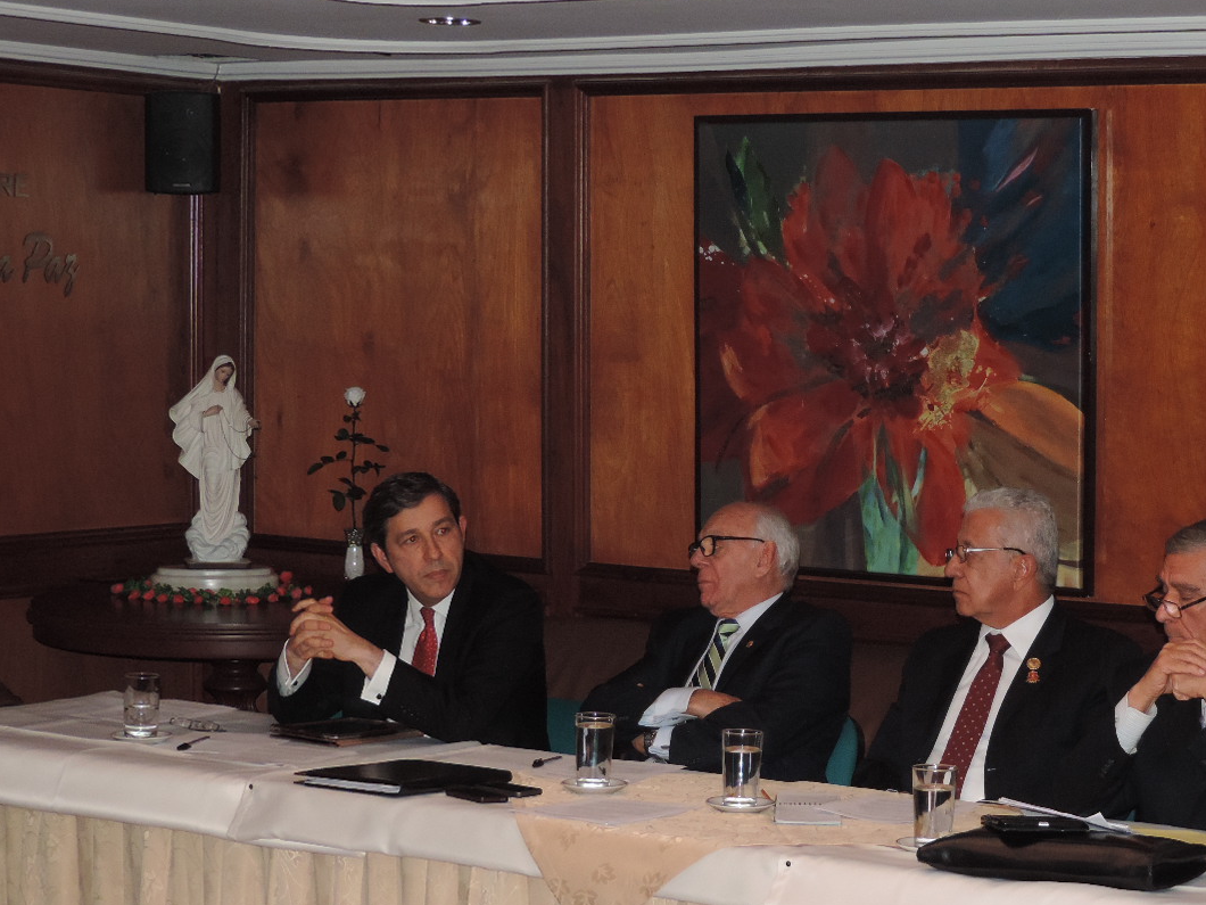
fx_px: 2892
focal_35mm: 83
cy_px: 447
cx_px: 908
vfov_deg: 17.8
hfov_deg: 23.3
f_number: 3.7
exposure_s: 1/60
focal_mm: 9.8
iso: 400
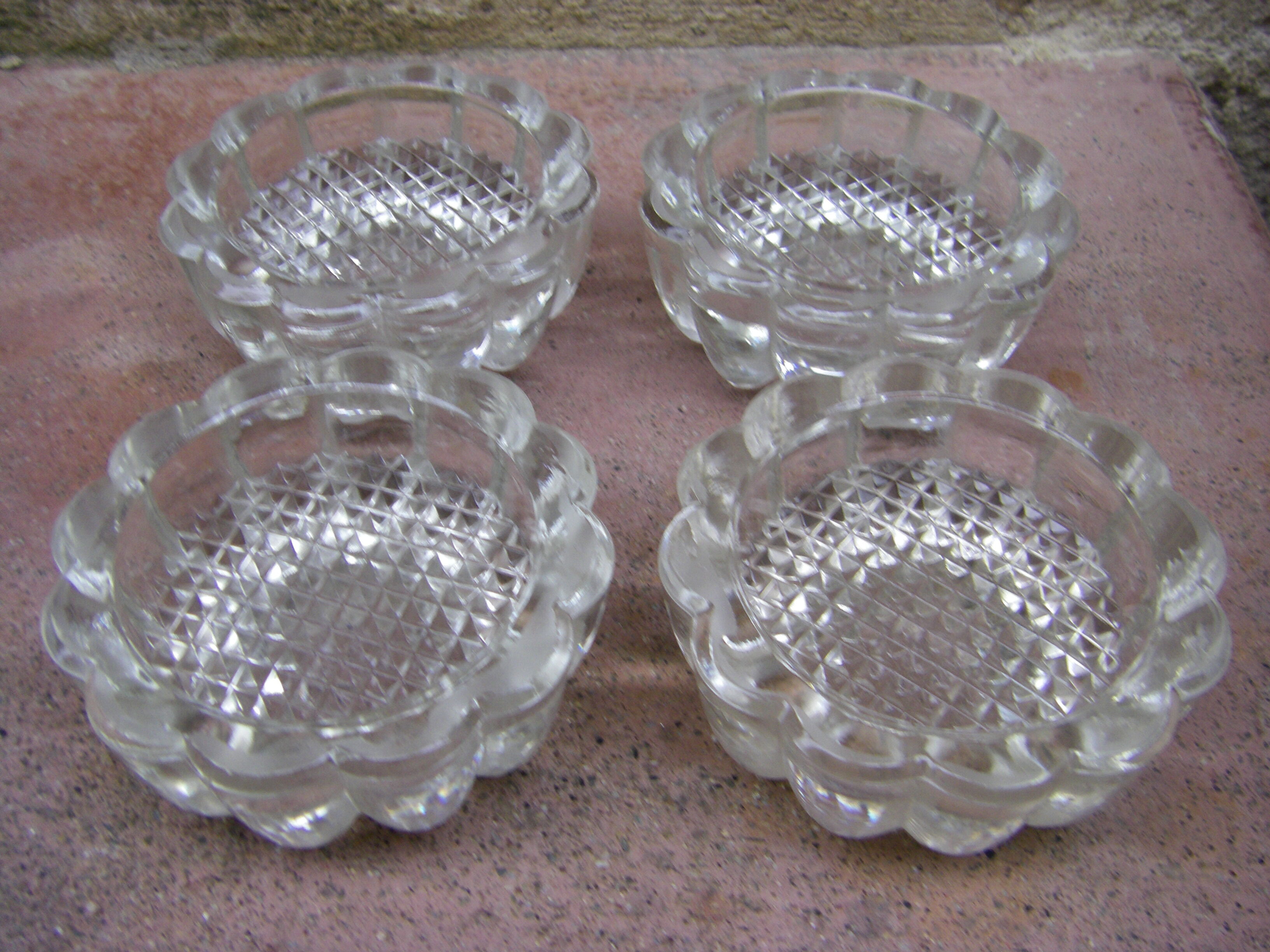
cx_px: 635
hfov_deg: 49.0
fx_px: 1394
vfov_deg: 37.7
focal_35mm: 38
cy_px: 476
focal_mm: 6.3
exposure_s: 1/50
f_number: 3.5
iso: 160
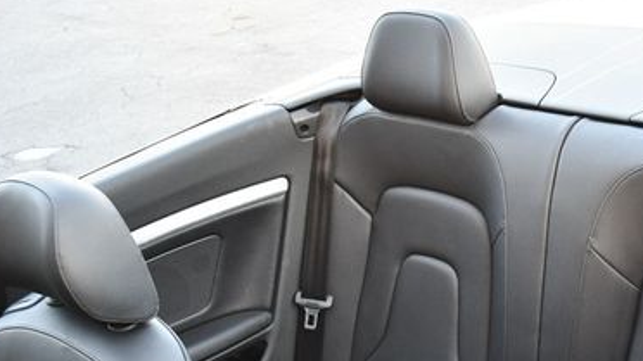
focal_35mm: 65
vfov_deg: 18.2
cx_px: 531
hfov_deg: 31.4
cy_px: 330
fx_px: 1108
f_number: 3.5
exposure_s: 1/250
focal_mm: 18
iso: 720
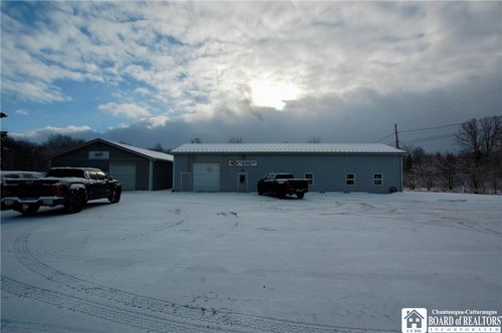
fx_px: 209
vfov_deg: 77.2
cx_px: 251
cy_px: 166
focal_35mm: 15
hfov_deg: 100.5
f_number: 8
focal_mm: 10
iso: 200
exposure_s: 1/1000
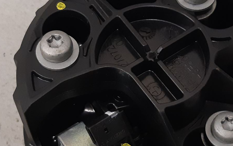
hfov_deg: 32.5
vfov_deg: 20.5
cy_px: 99
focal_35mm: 63
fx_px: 400
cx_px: 126
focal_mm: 3.93
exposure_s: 1/50
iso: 200
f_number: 1.7
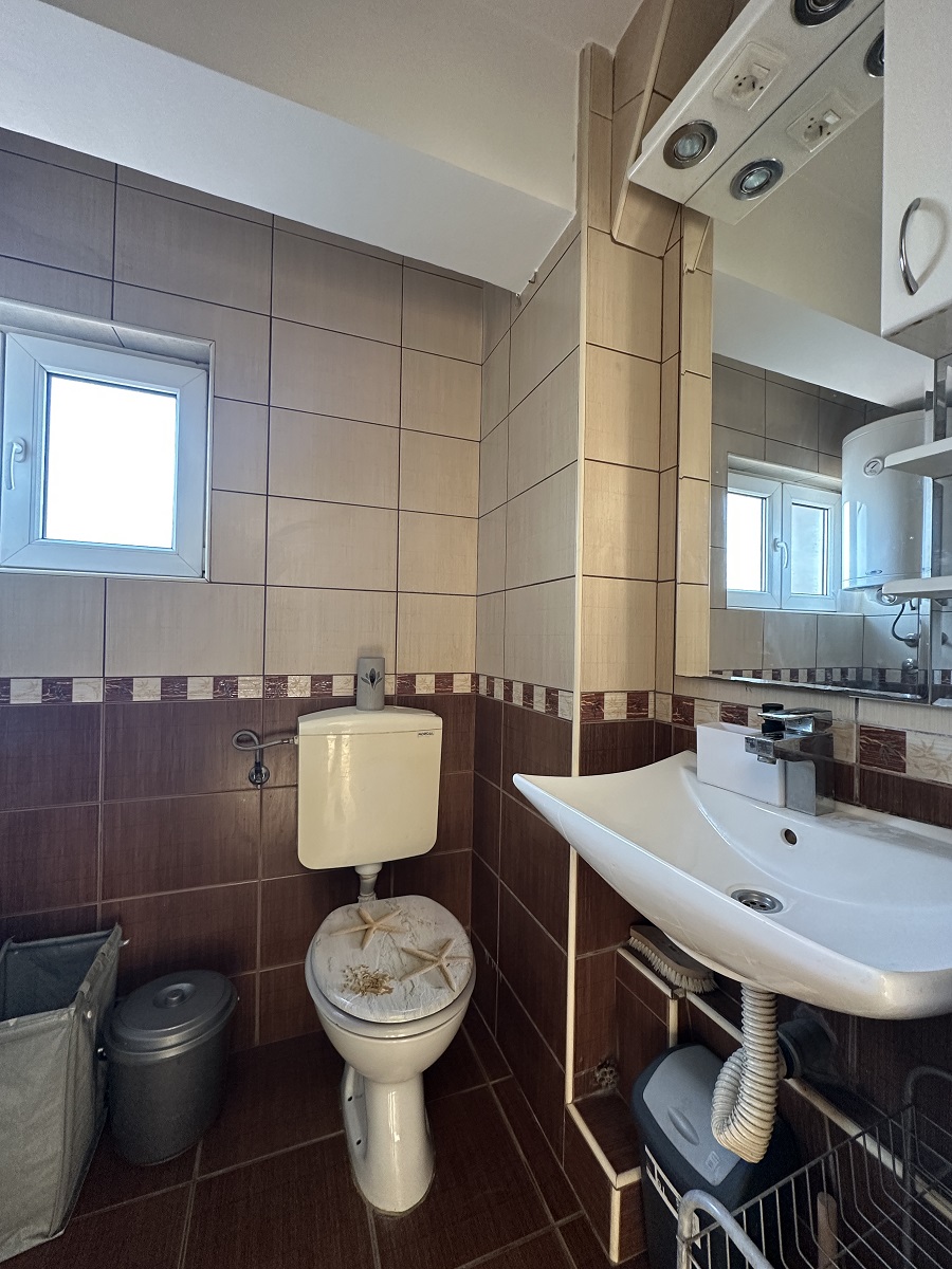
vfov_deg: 102.1
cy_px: 634
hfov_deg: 85.7
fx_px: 513
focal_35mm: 14
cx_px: 476
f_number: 2.2
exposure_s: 1/64
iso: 320
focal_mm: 2.22
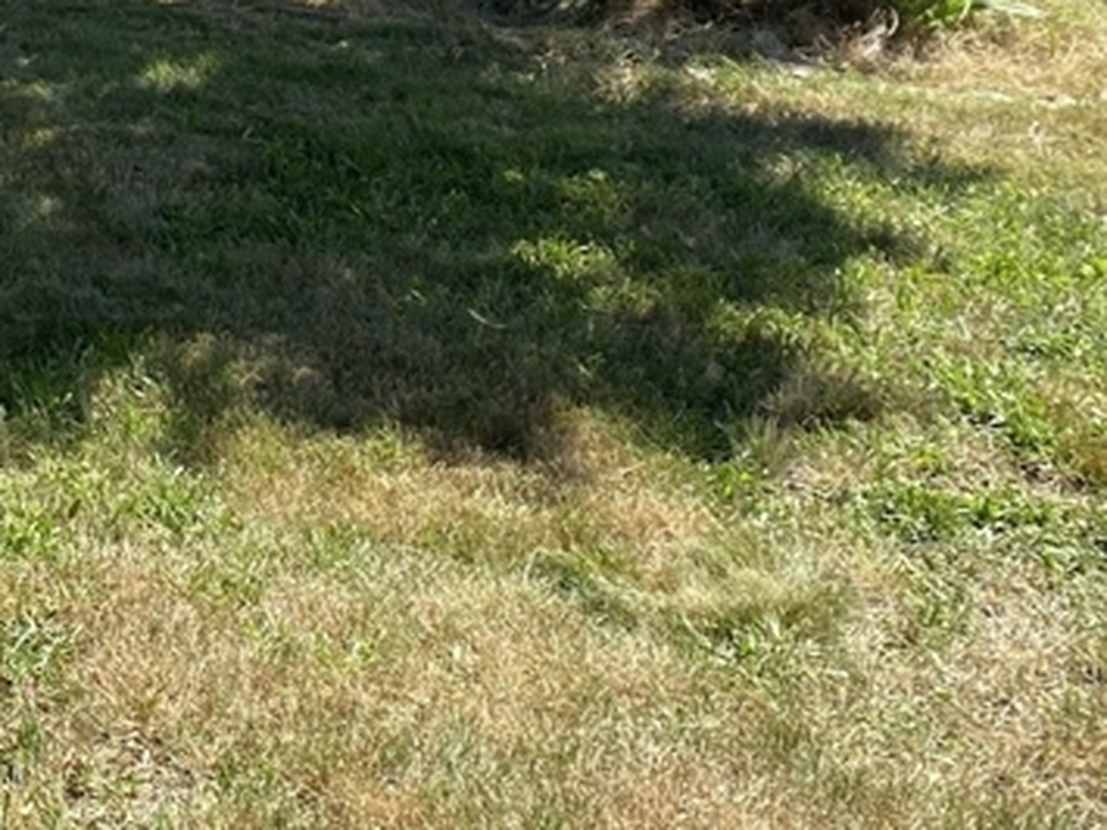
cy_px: -262
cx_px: -118
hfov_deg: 24.2
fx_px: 2398
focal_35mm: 75
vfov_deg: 18.2
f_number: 1.8
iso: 32
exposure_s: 1/1170
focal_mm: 4.25
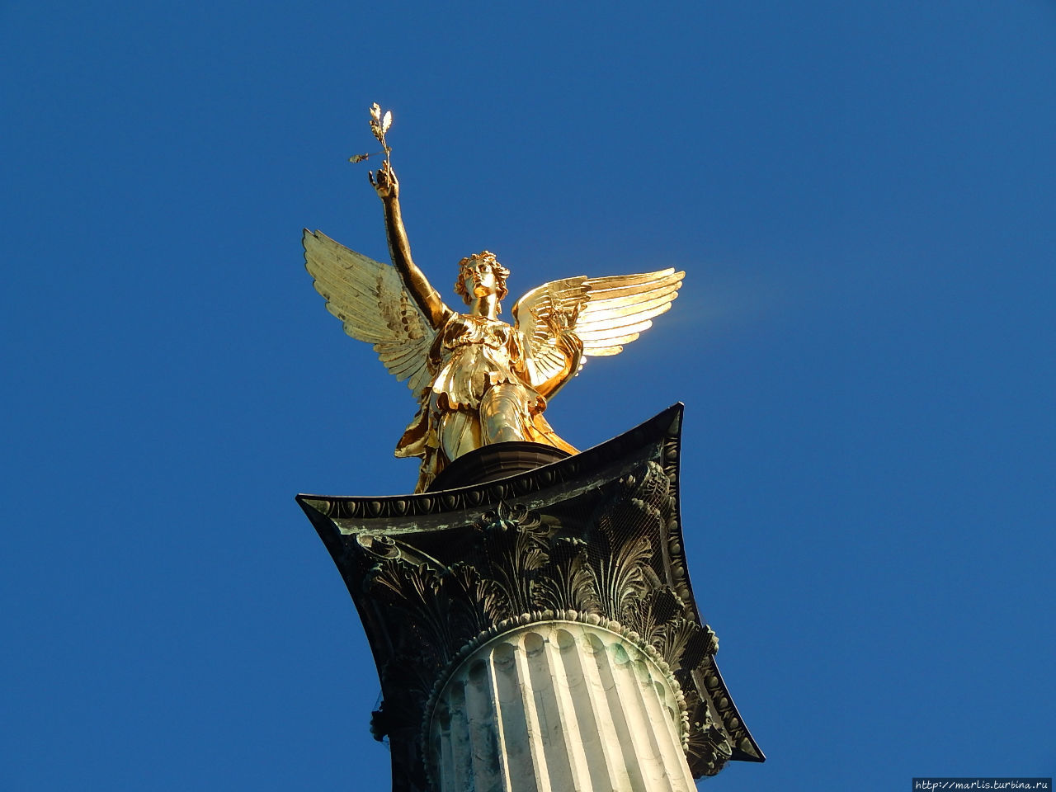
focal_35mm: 115
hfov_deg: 17.1
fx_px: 3508
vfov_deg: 12.9
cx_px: 528
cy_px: 396
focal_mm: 20.5
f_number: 4.6
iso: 125
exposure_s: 1/400
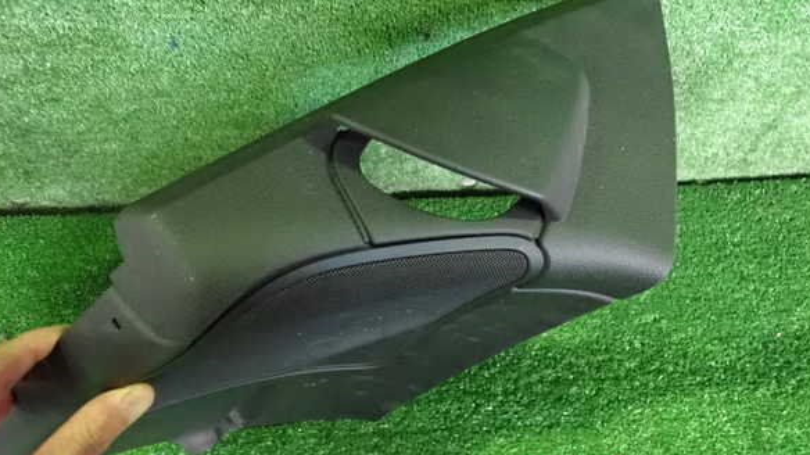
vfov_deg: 41.2
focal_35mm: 28
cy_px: 179
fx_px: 601
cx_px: 401
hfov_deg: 67.9
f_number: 2
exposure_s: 1/60
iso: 2000
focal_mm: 4.5
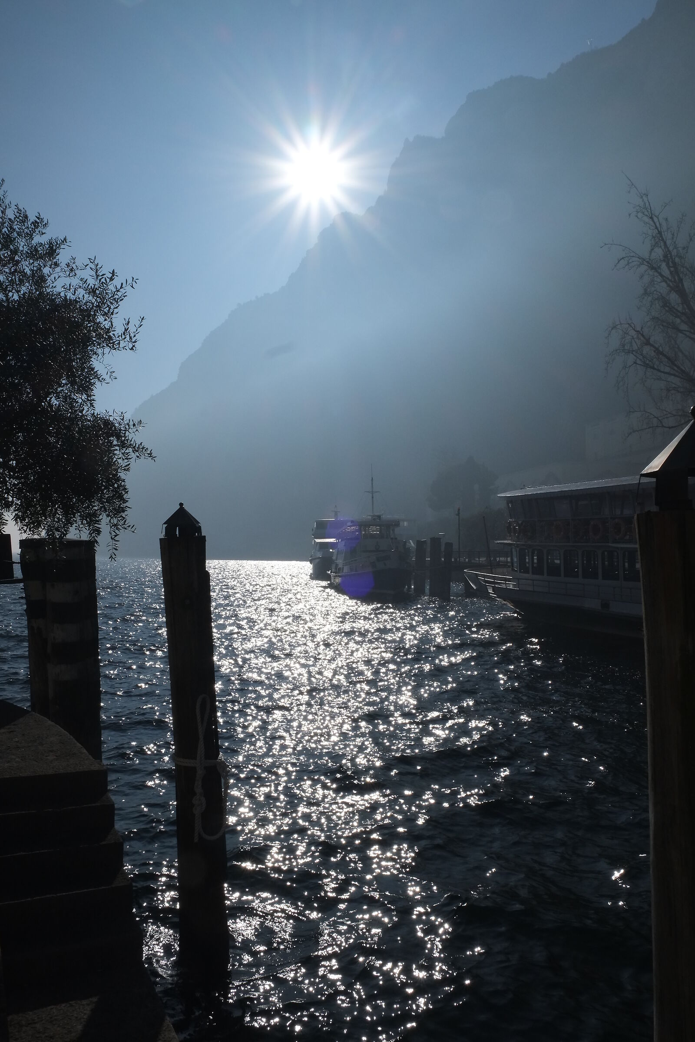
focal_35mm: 27
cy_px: 521
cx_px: 348
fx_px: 782
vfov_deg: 67.4
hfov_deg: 47.9
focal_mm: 18
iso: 800
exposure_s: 1/1800
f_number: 18
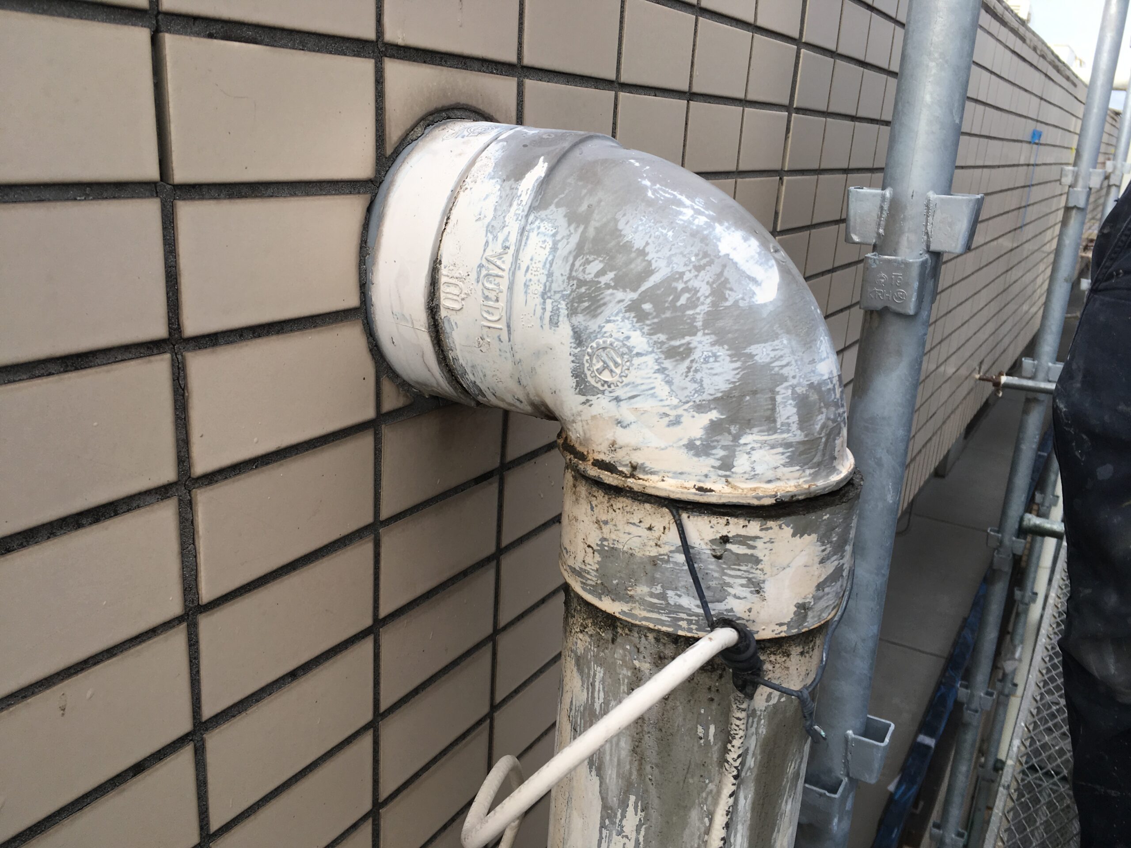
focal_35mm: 29
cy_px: 424
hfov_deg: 61.7
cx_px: 566
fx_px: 948
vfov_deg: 48.2
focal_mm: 4.15
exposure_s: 1/283
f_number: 2.2
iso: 25
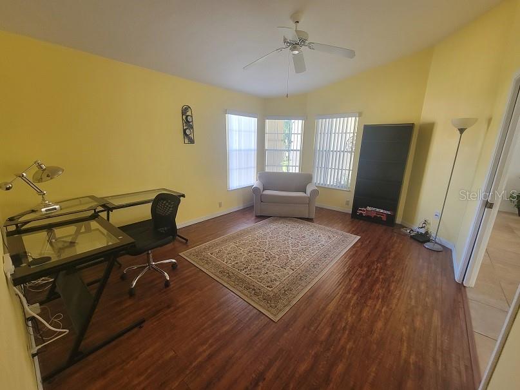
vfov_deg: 89.9
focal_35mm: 13
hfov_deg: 106.2
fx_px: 195
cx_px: 260
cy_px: 195
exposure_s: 1/60
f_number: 2.2
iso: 250
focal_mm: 2.2
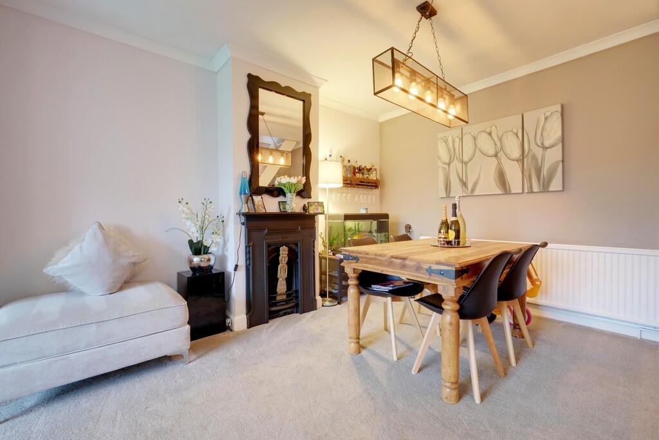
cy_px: 220
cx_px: 330
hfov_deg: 100.4
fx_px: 275
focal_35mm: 15
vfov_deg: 77.3
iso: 400
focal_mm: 10
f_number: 9
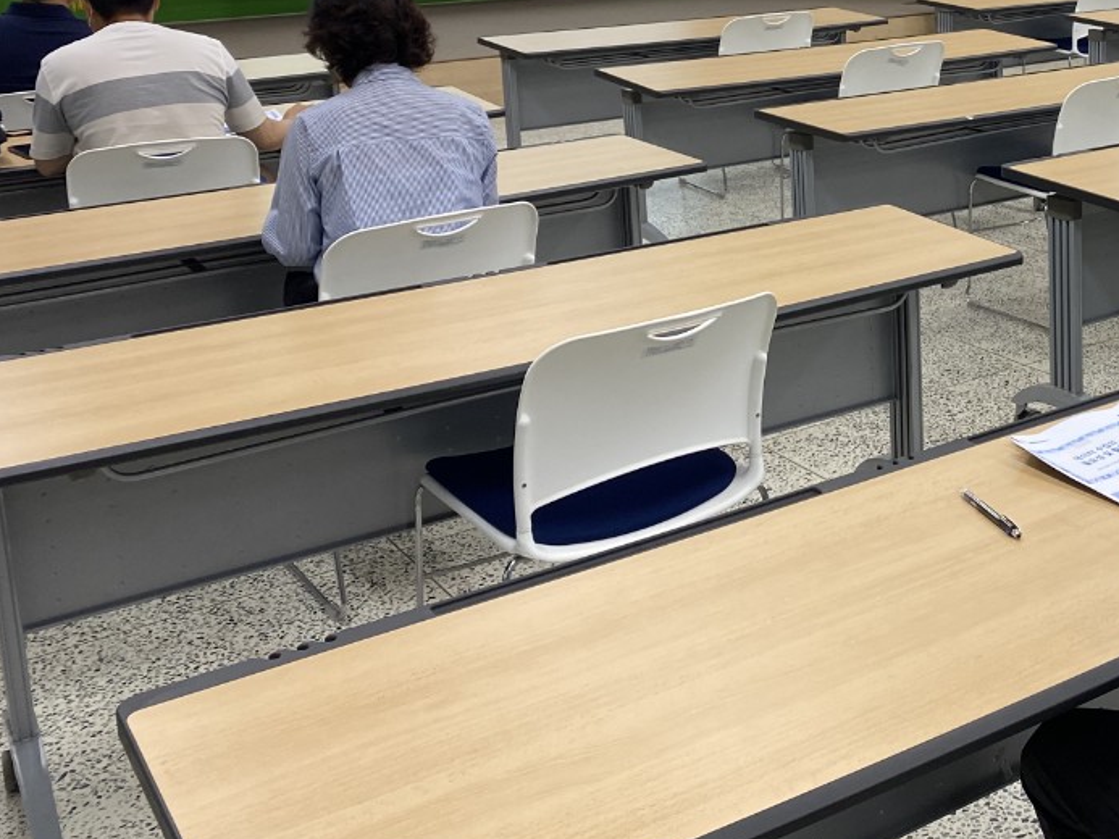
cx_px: 953
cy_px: 163
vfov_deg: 29.6
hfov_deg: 37.7
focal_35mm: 48
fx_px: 1552
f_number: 1.8
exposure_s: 1/120
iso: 125
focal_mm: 4.25
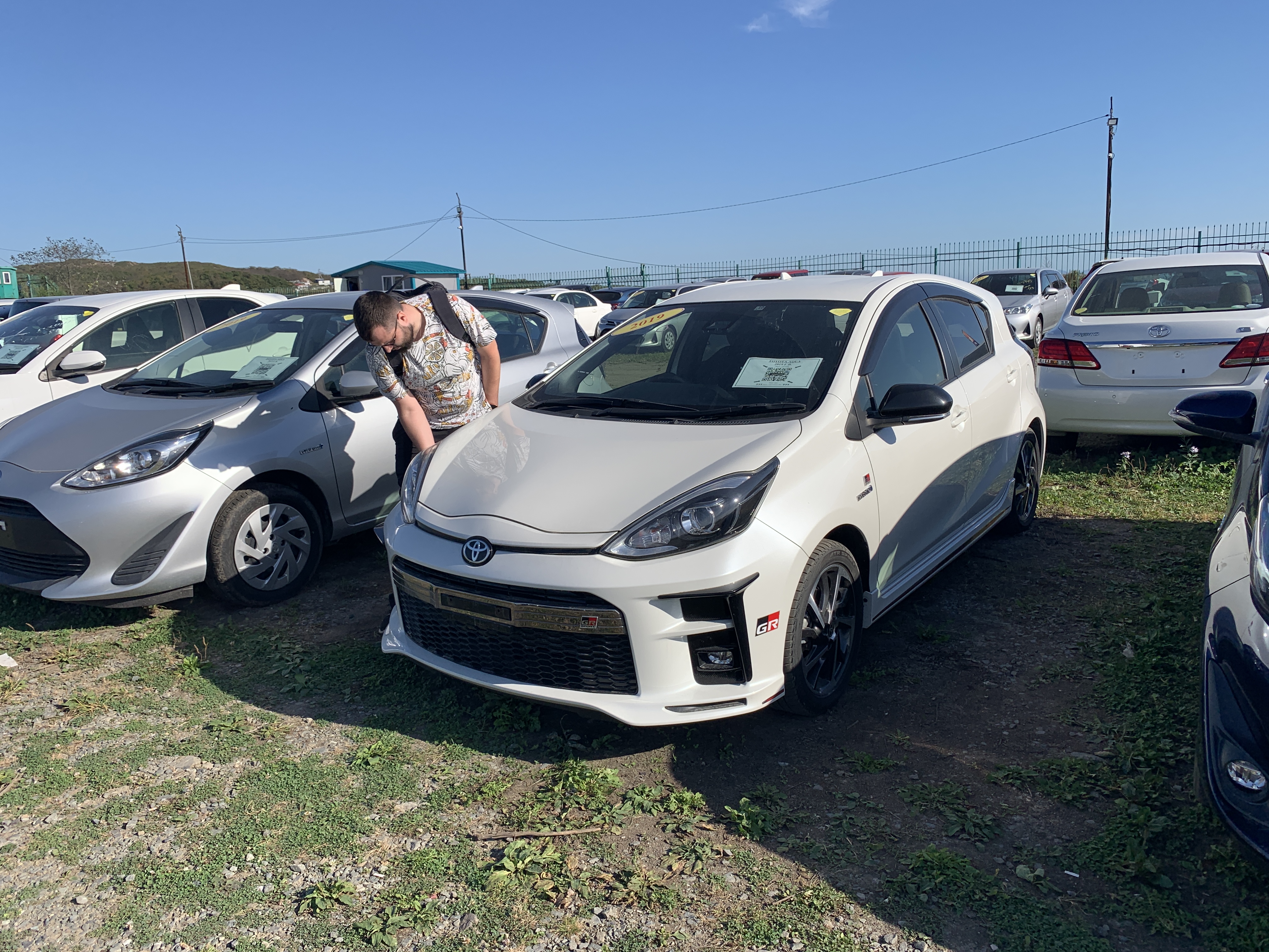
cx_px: 634
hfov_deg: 67.3
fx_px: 953
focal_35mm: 26
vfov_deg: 53.1
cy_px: 476
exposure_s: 1/2755
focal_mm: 4.25
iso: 25
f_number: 1.8
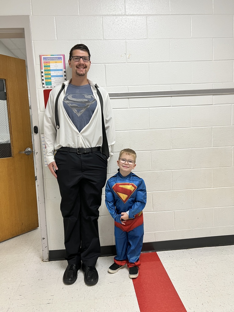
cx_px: 117
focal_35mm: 26
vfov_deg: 67.3
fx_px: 234
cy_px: 156
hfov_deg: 53.1
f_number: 1.5
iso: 100
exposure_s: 1/60
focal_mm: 5.7
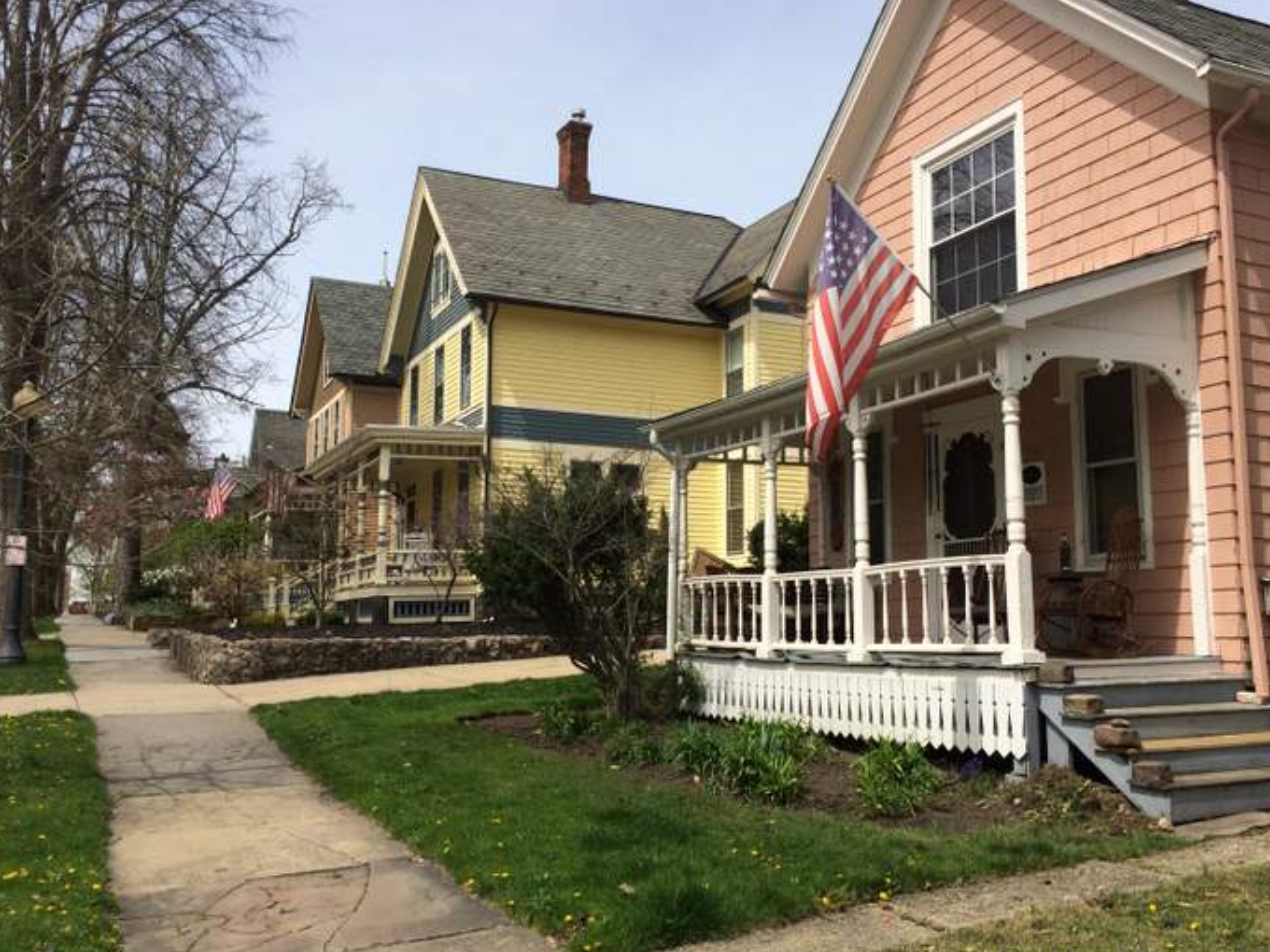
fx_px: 1174
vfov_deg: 44.2
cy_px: 483
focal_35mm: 32
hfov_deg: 56.8
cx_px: 646
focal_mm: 4.15
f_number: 2.2
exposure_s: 1/2564
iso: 32
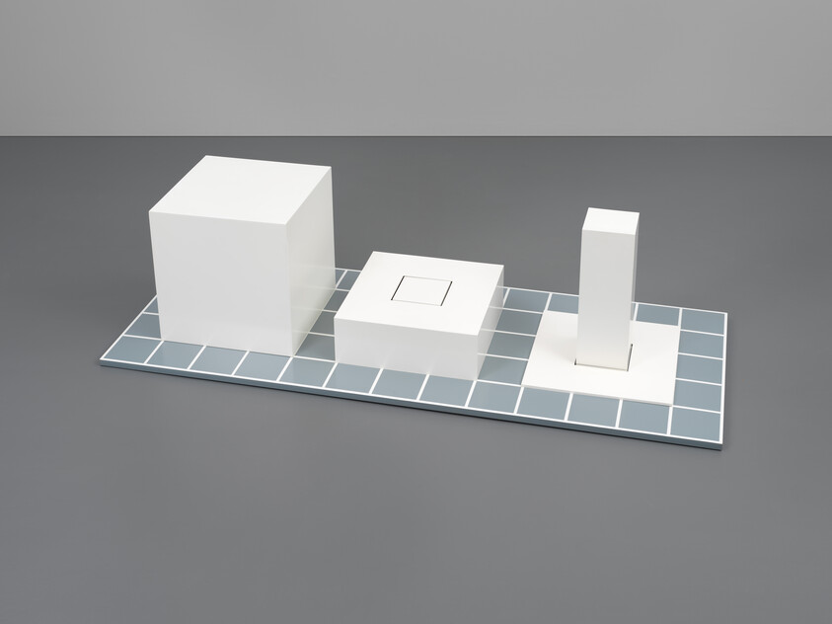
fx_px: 1226
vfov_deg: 28.6
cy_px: 312
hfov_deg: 37.5
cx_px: 416
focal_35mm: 51
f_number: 13
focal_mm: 80
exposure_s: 1/125
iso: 64
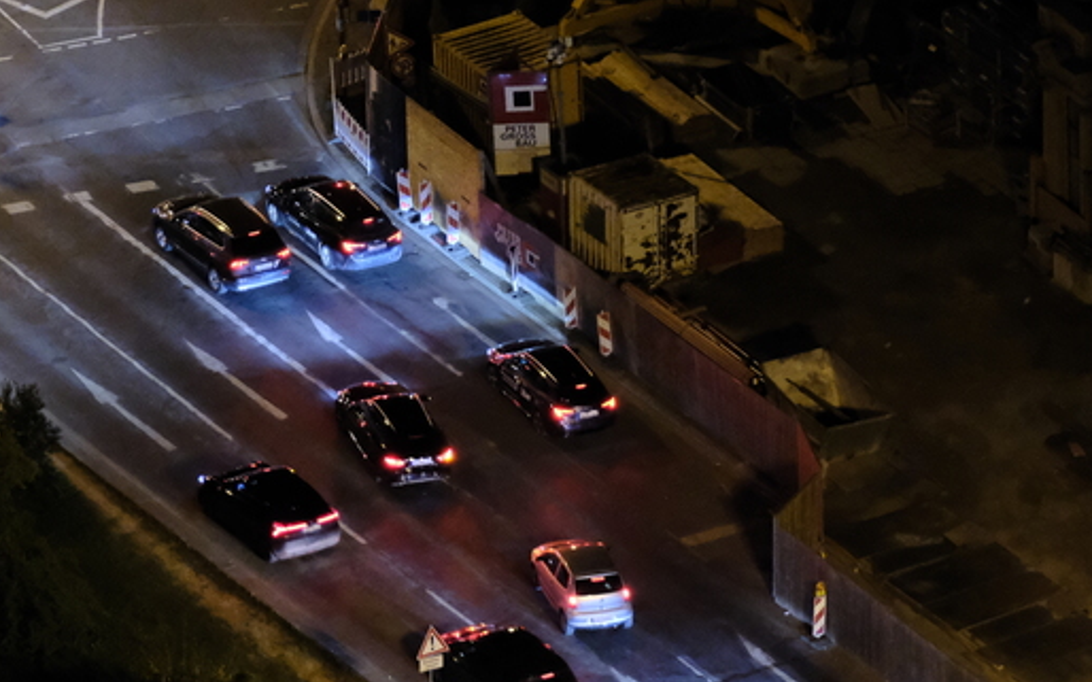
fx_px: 17942
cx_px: 397
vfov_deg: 2.2
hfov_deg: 3.5
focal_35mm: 603
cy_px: 37
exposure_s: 1/42
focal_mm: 198.3
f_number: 5.6
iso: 12800
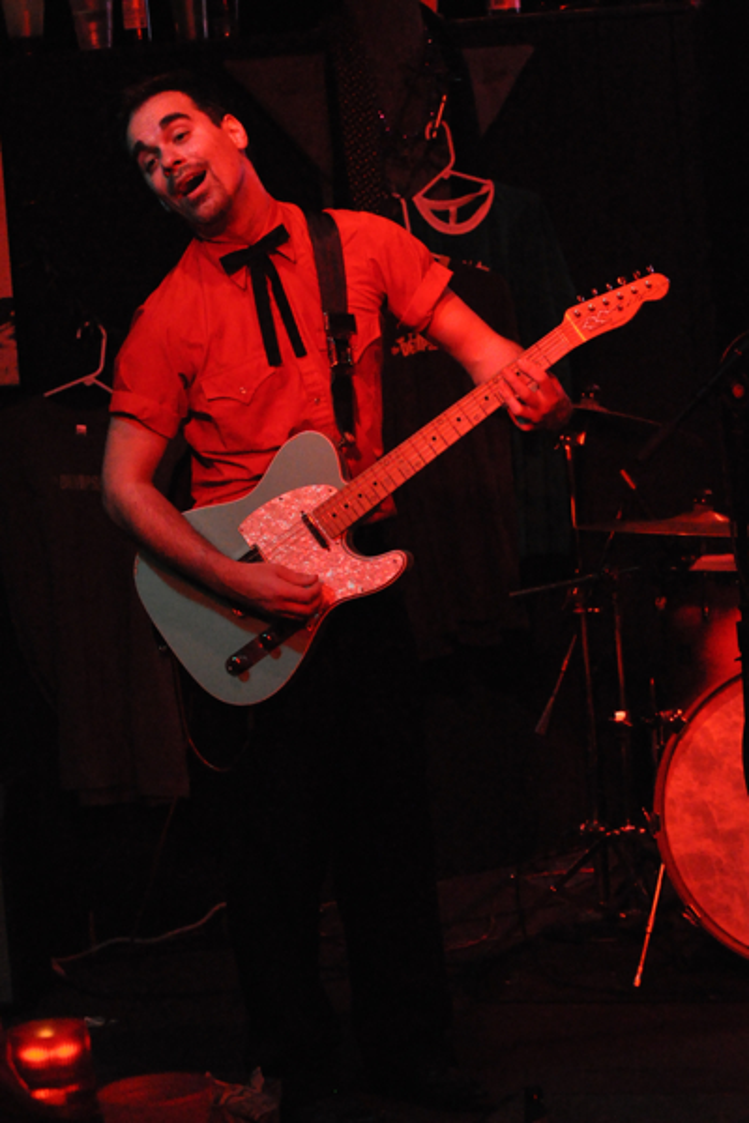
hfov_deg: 13.0
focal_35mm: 105
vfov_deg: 19.5
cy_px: 562
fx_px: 3277
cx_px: 374
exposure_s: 1/200
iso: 3200
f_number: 4.5
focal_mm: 70
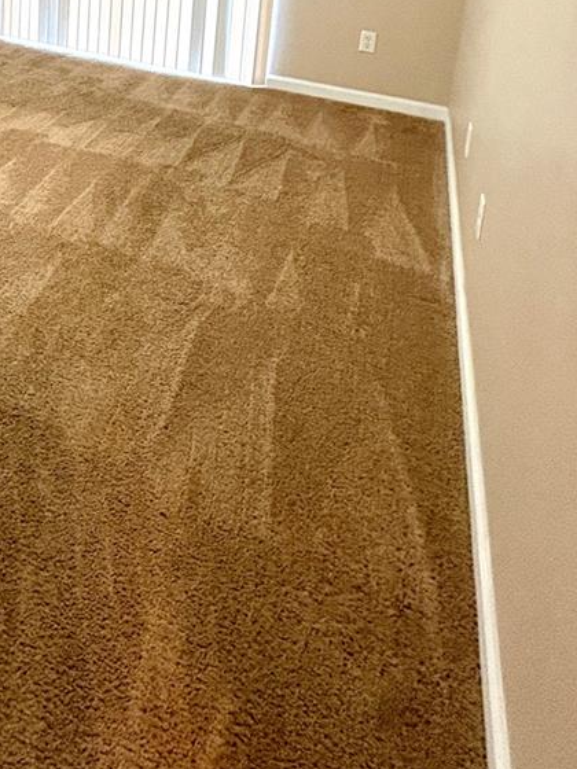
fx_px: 667
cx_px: -3
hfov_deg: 40.8
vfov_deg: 47.8
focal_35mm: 30
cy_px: -26
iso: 320
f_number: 2.2
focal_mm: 2.22
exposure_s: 1/60
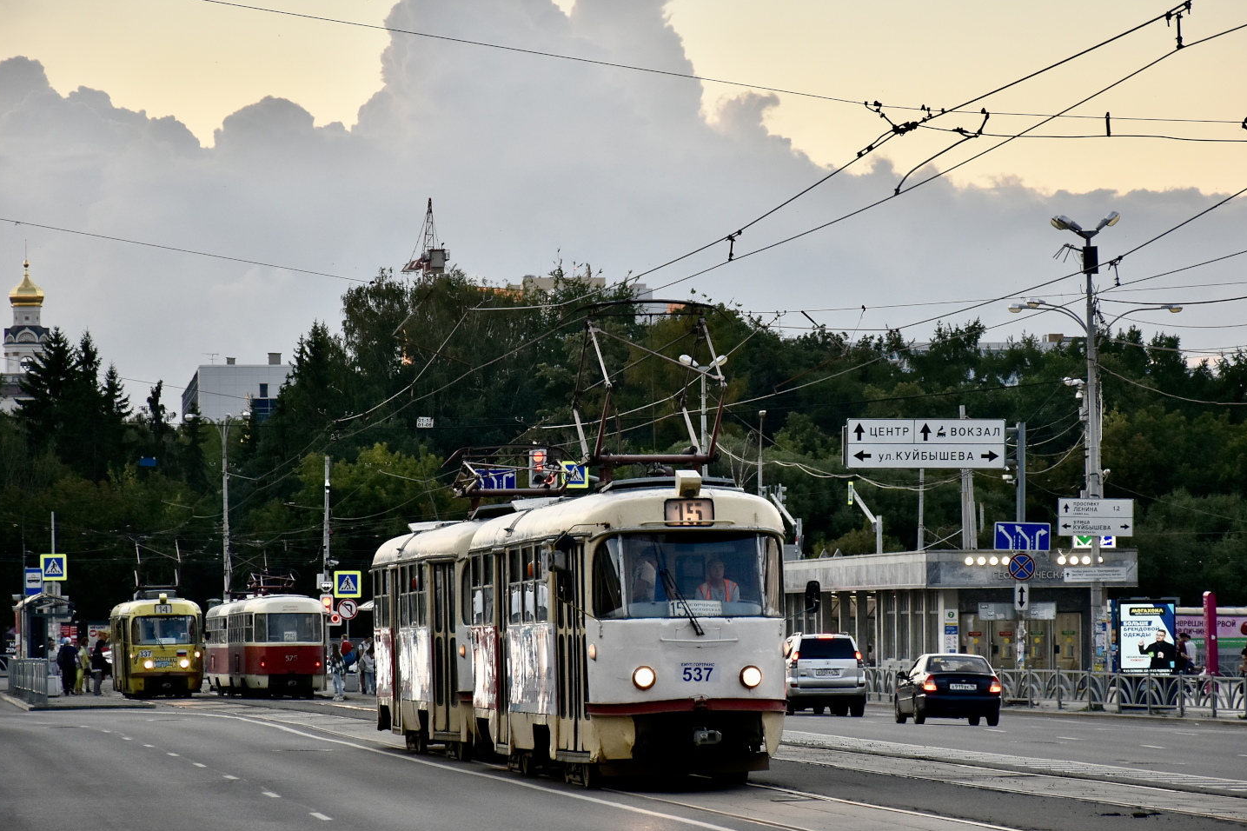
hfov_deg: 12.5
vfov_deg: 8.3
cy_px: 425
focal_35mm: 165
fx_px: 5697
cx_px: 630
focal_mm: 105
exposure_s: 1/320
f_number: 5.6
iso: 640
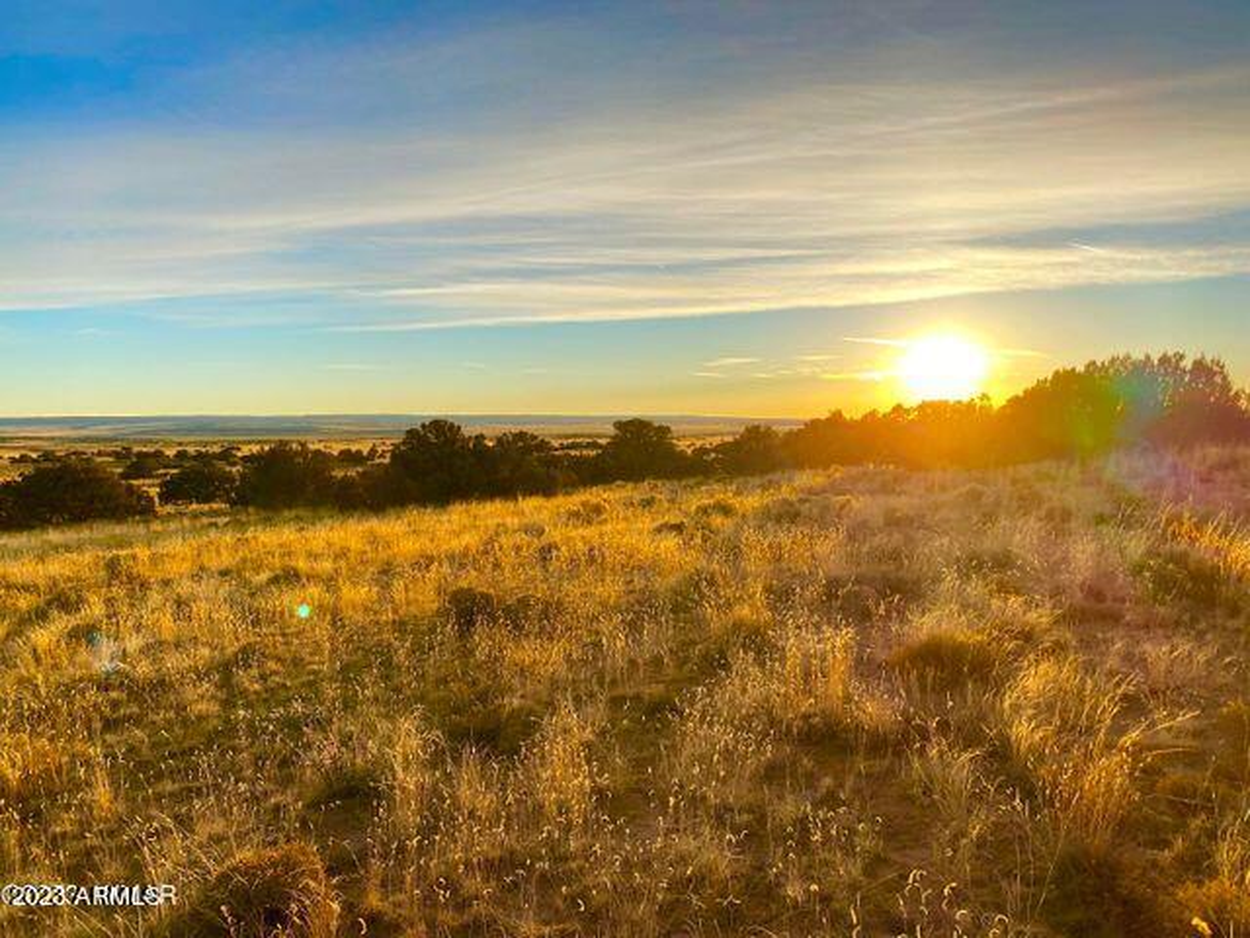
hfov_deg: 67.3
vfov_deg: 53.1
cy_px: 469
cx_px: 625
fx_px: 939
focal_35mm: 26
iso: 32
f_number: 1.8
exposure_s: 1/827
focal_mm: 4.25
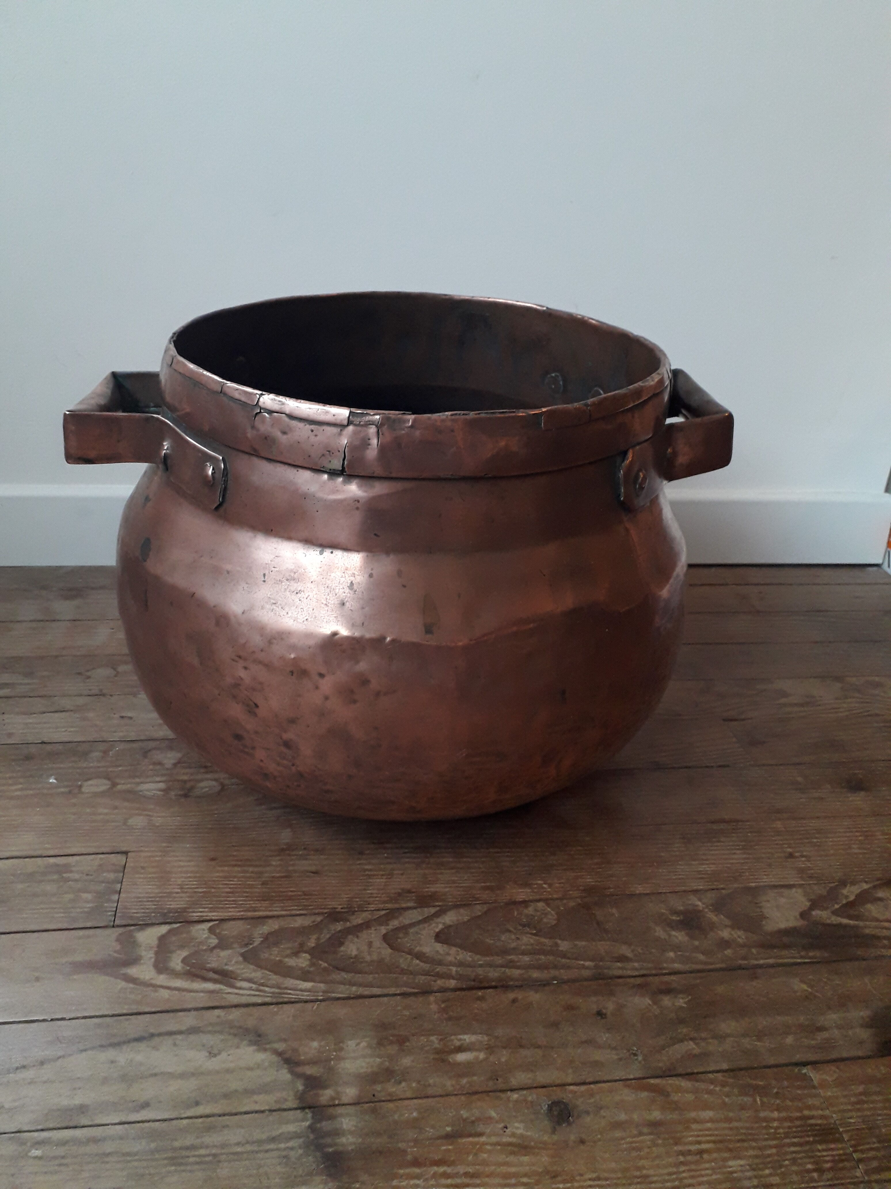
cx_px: 446
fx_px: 927
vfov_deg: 65.3
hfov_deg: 51.4
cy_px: 594
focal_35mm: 27
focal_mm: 3.6
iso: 200
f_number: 1.9
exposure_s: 1/50
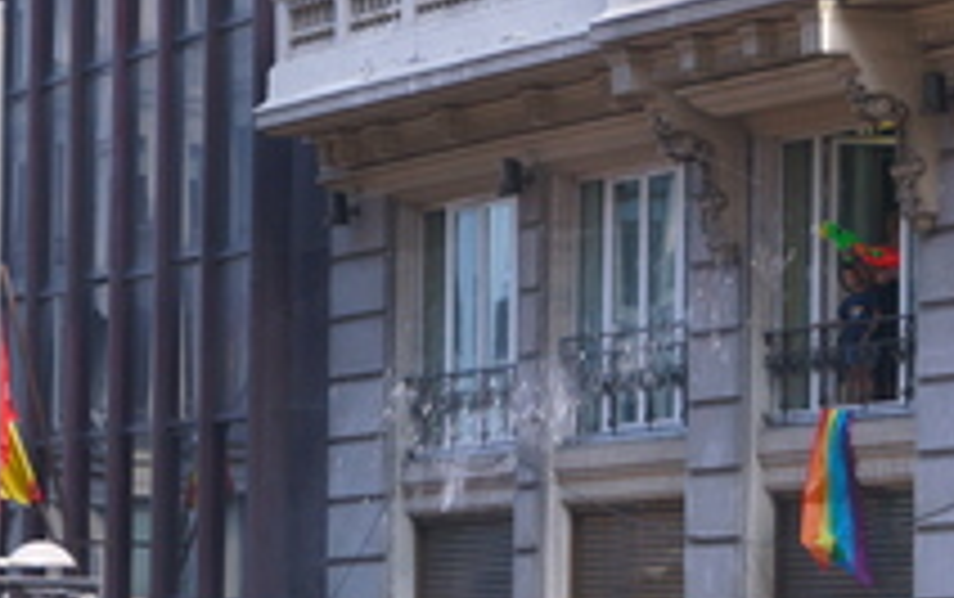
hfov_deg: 8.4
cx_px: 752
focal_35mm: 250
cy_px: 490
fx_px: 6494
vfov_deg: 5.3
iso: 200
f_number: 5.6
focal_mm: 55
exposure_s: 1/100
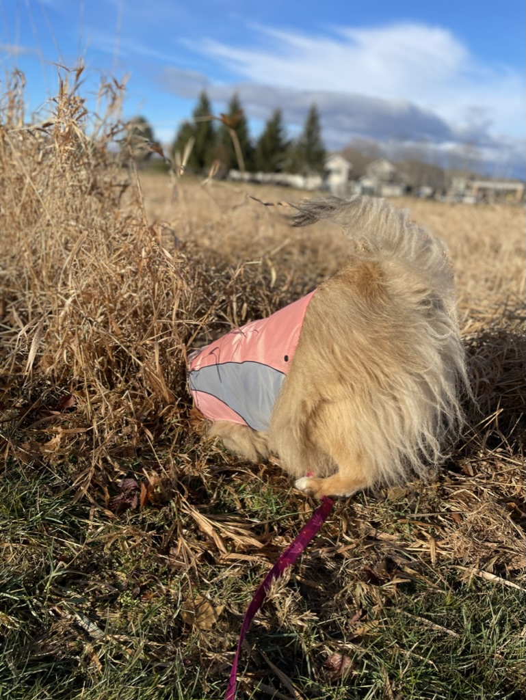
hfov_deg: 53.1
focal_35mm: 26
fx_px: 526
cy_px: 350
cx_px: 263
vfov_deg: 67.3
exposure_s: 1/4132
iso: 50
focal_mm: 4.2
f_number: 1.6
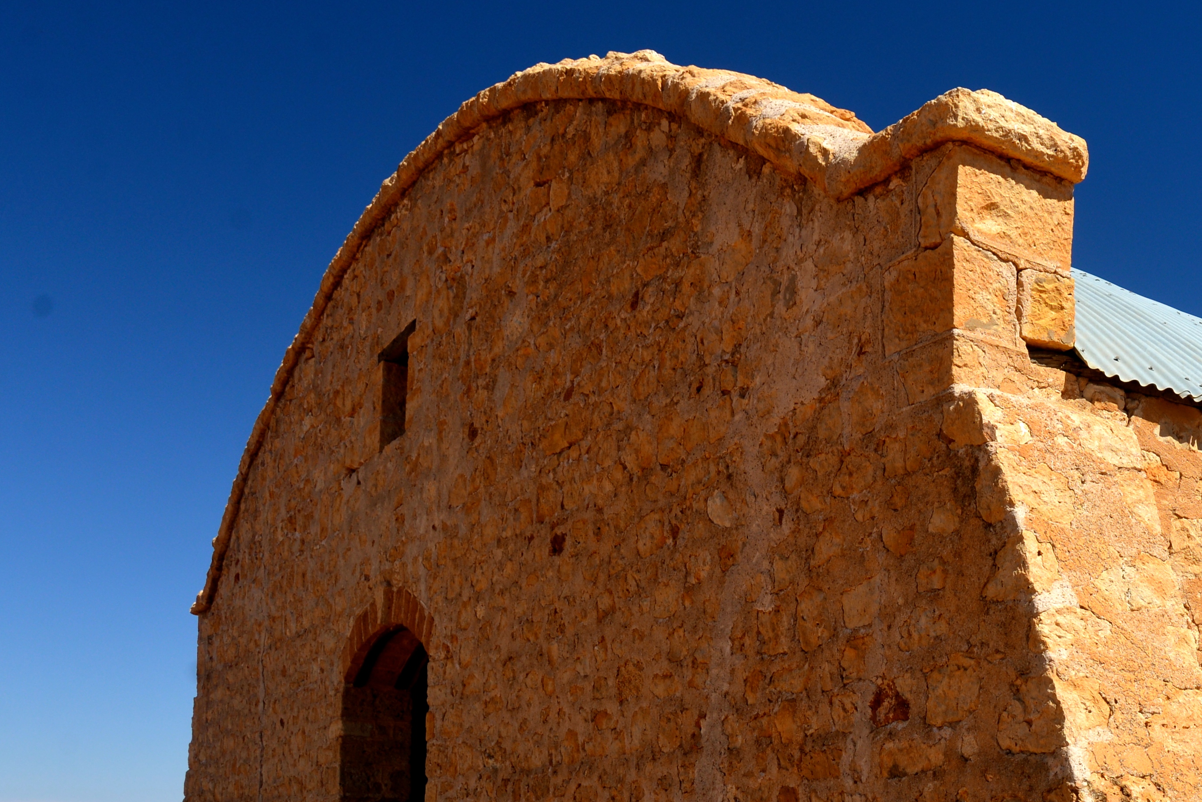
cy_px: 796
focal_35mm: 44
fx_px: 1469
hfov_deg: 38.7
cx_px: 1240
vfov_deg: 28.7
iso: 200
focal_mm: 20
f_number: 8
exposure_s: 1/250
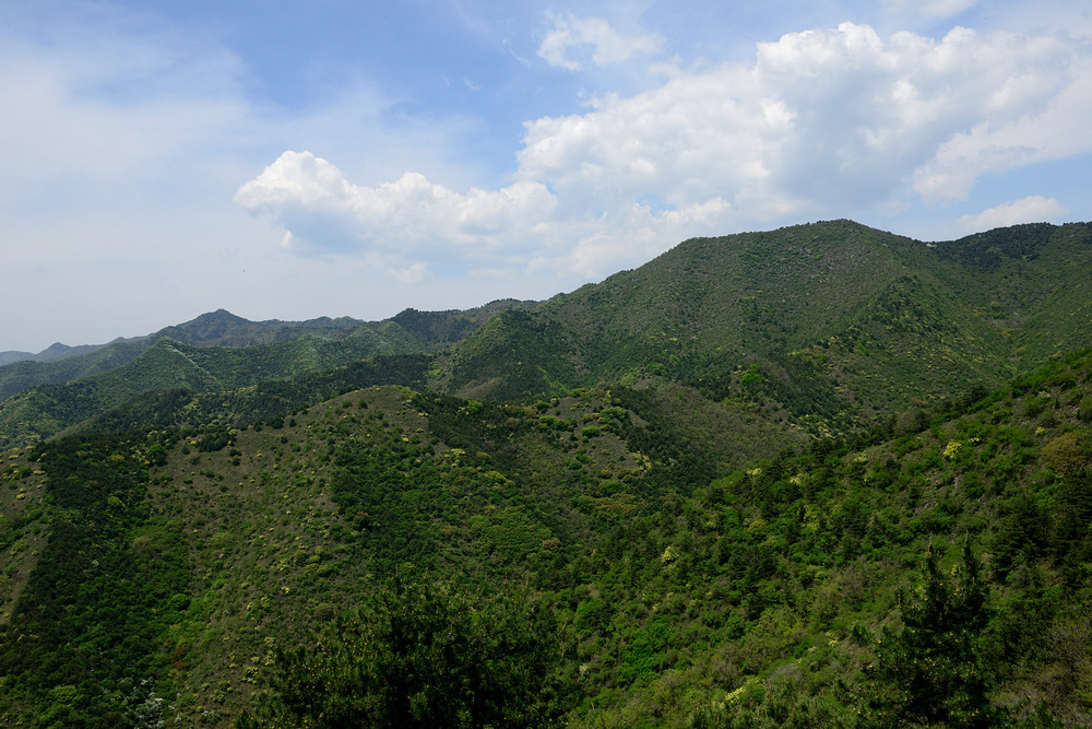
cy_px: 364
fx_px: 940
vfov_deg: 42.3
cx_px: 546
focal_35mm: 31
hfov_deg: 60.3
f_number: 8
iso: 400
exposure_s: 1/1000
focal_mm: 31
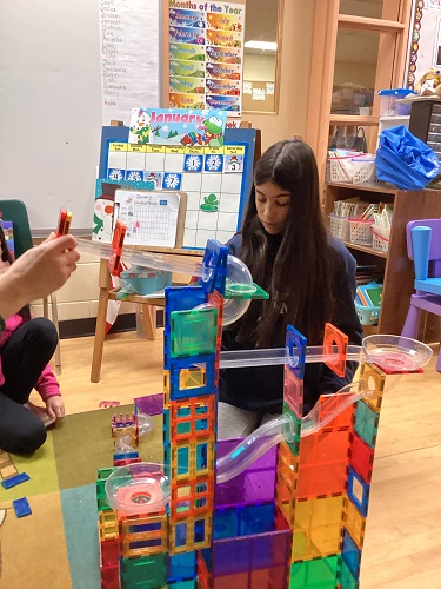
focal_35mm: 31
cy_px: 294
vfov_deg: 58.4
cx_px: 220
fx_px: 527
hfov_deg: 45.4
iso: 250
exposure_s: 1/50
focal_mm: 3.3
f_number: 2.4
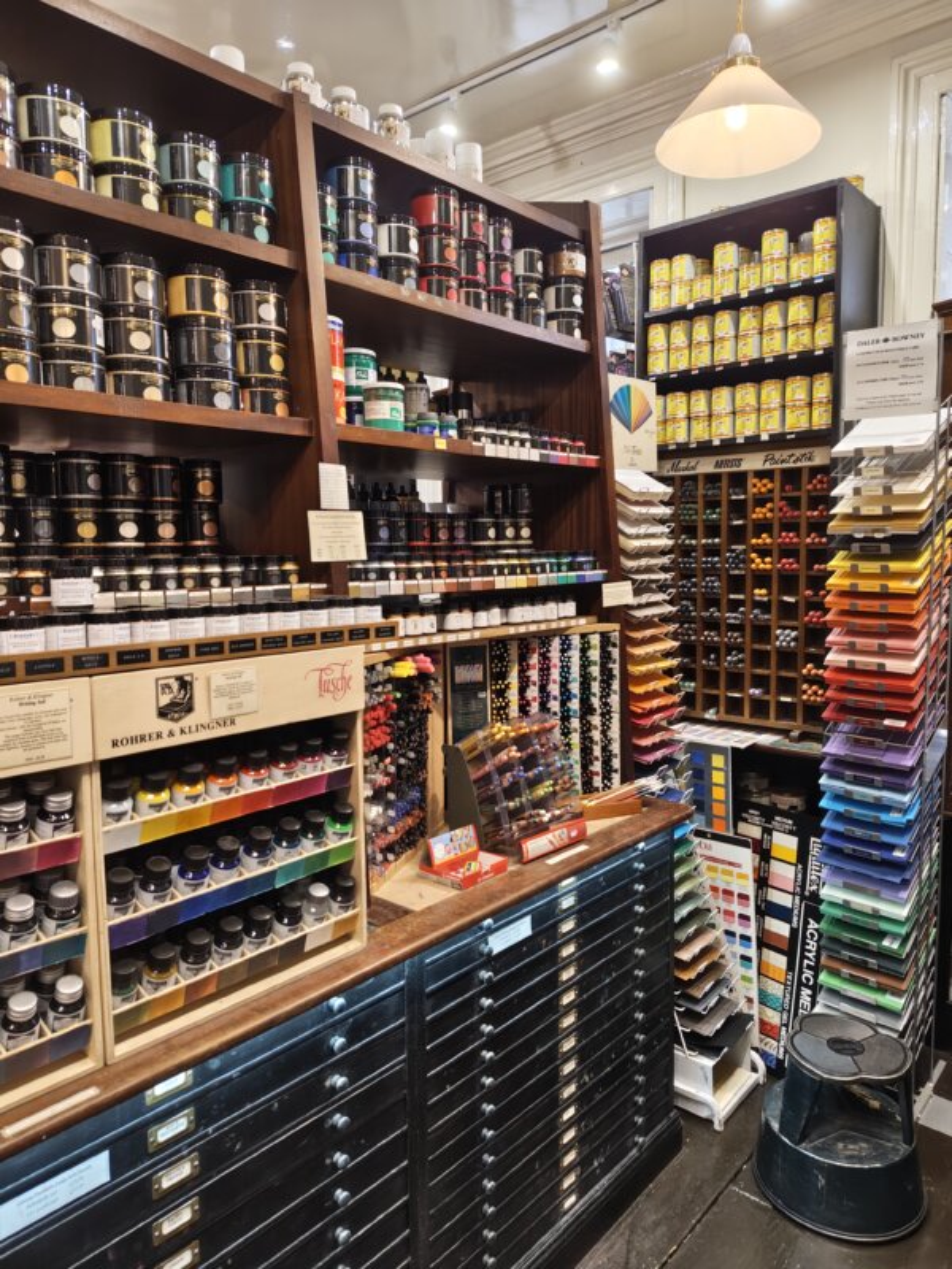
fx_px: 880
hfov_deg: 56.8
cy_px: 634
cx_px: 476
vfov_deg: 71.6
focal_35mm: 24
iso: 2045
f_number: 1.88
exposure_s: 1/33.3
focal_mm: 5.56
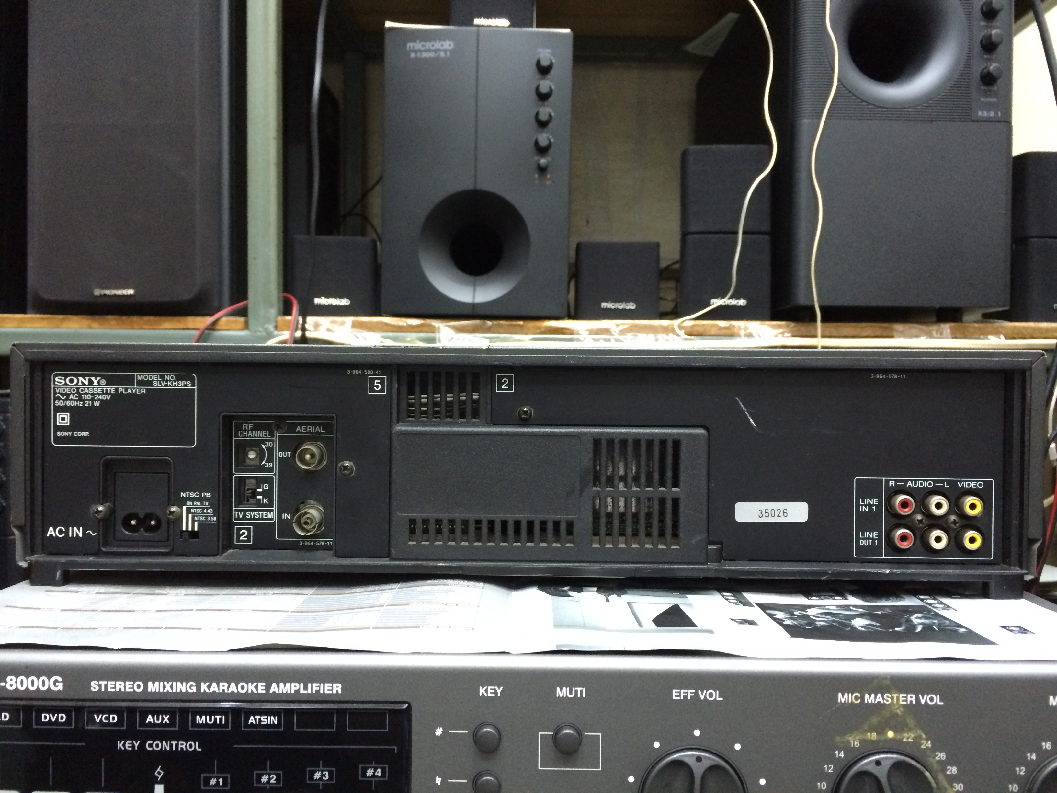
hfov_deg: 61.7
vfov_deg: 48.2
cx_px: 528
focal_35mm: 29
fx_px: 886
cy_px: 396
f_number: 2.2
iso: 320
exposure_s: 1/33
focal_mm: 4.15
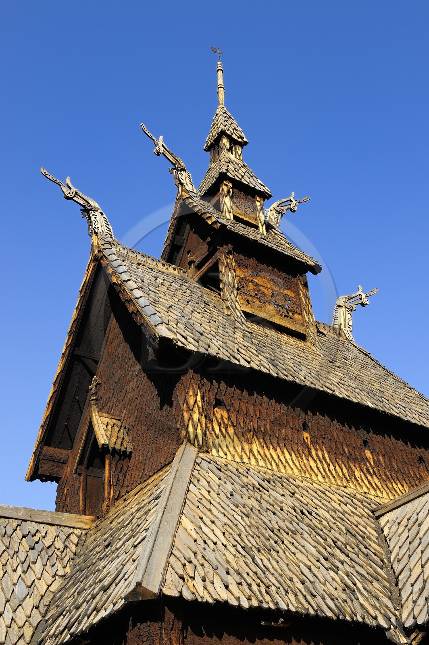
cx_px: 214
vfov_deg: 53.2
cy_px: 322
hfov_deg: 36.8
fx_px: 645
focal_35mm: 36
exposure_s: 1/160
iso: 200
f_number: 11
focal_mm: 36
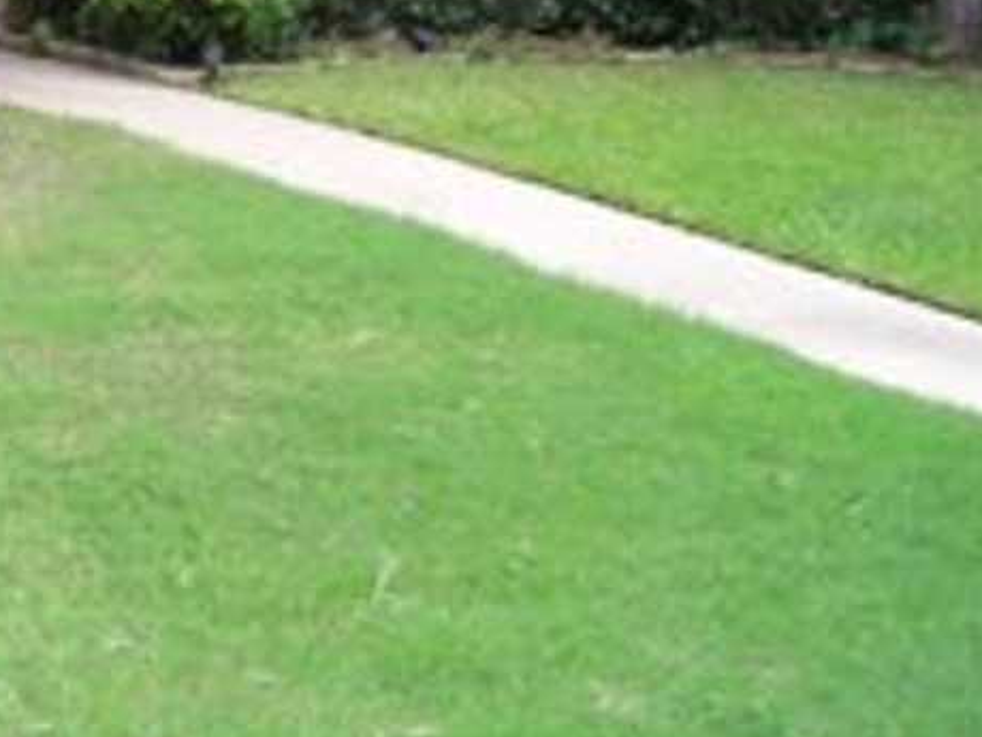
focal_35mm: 110
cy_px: -156
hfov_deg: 16.5
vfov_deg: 13.1
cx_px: -413
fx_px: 3121
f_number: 3.2
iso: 67
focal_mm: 6.3
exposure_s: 1/30
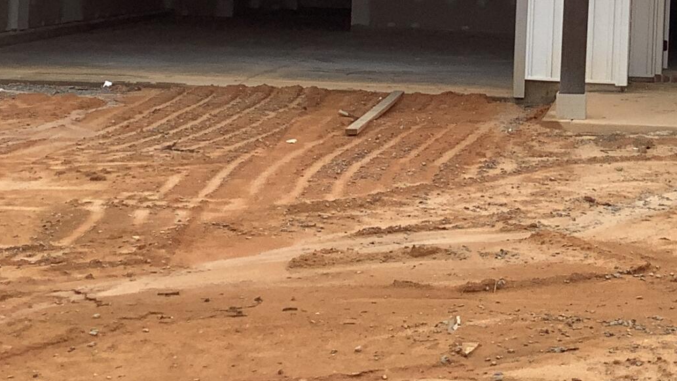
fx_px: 1760
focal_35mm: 98
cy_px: -82
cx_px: 633
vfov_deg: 12.1
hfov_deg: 21.2
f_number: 2.4
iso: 25
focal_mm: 3.3
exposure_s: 1/1087
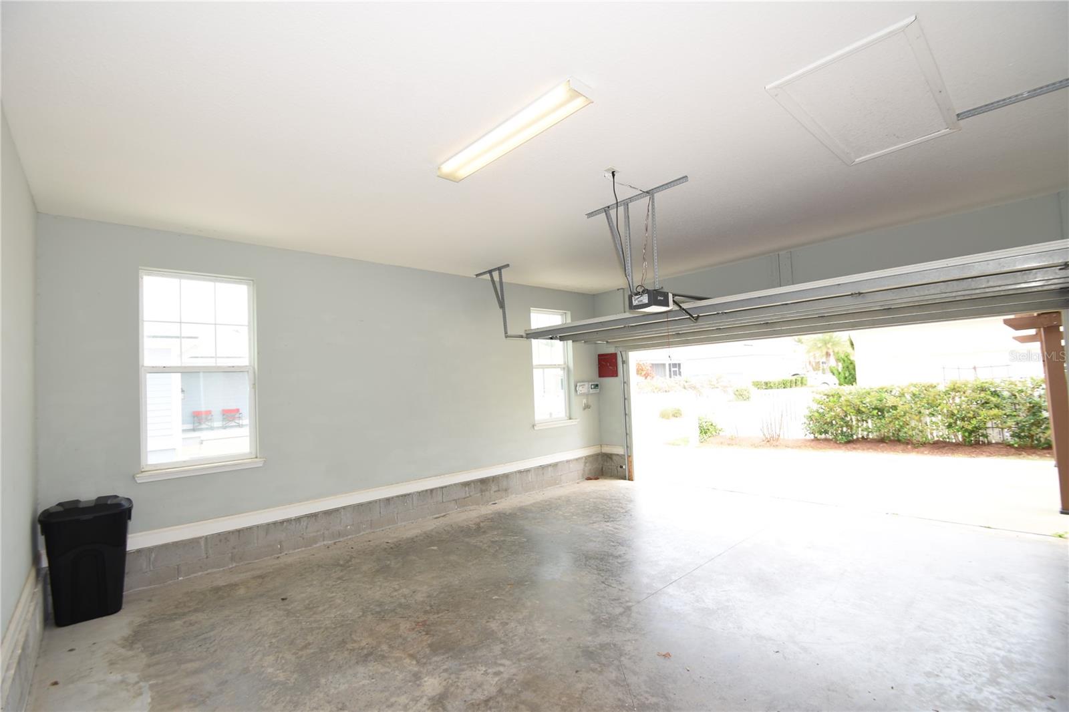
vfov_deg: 77.3
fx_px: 445
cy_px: 356
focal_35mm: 15
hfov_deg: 100.4
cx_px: 534
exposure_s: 1/80
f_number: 4.5
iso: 100
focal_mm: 10
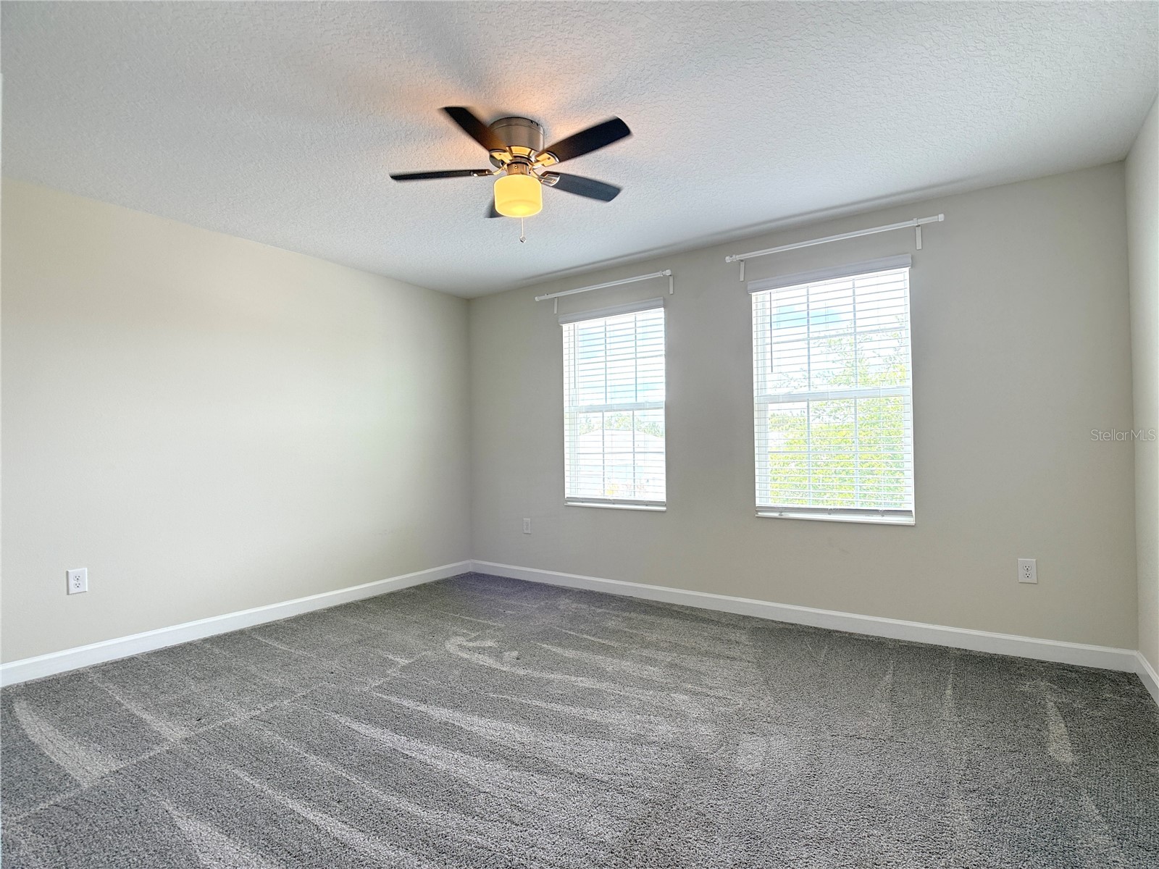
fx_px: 804
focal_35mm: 24
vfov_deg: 56.8
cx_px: 580
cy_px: 434
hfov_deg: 71.6
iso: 125
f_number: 1.78
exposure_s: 1/228
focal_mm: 6.76
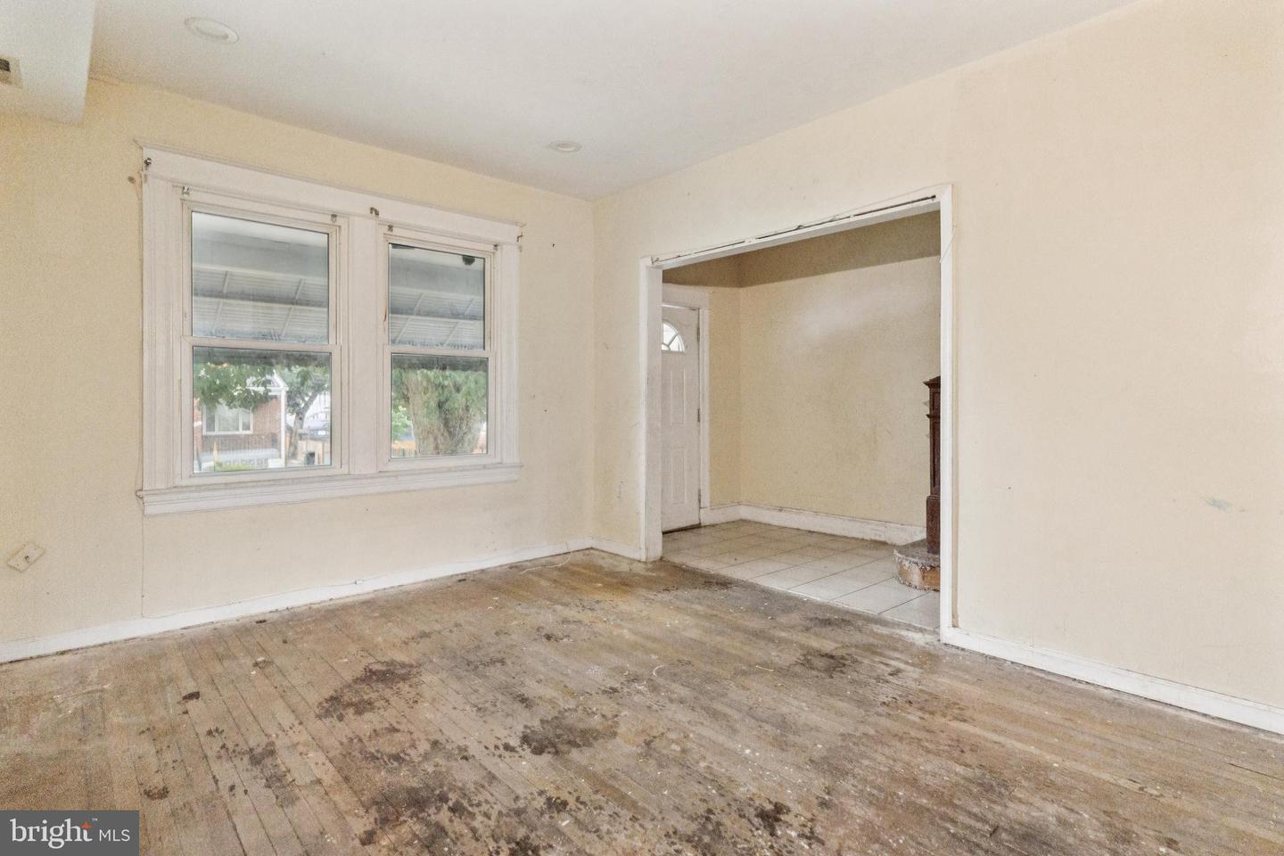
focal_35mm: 17
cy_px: 428
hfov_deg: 93.3
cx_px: 642
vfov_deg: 70.4
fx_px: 606
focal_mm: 17
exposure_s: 1/125
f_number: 2.8
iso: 4000
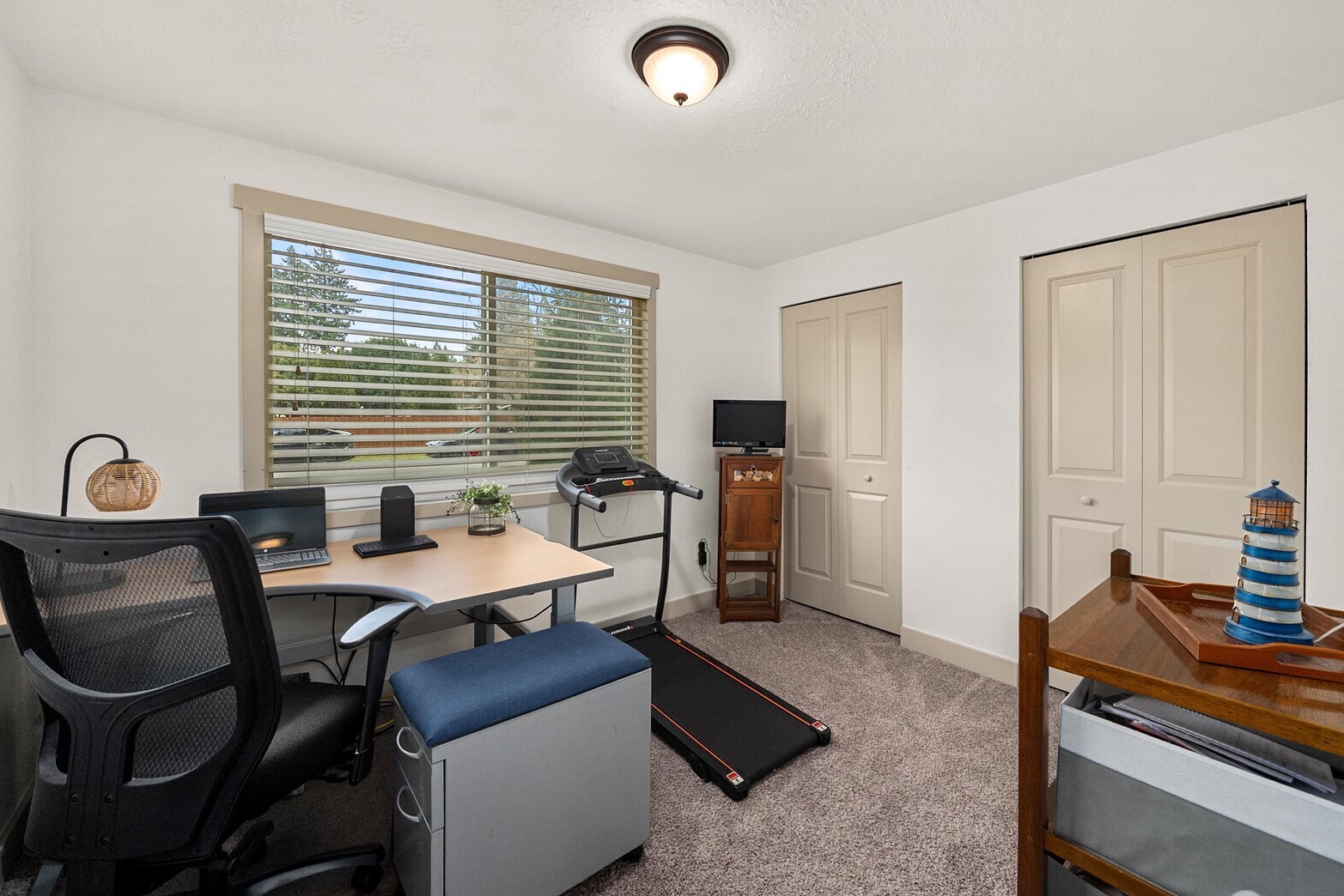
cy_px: 459
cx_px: 705
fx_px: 485
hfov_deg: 108.2
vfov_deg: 85.4
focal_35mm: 13
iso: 1000
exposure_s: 1/25
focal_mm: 12
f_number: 7.1
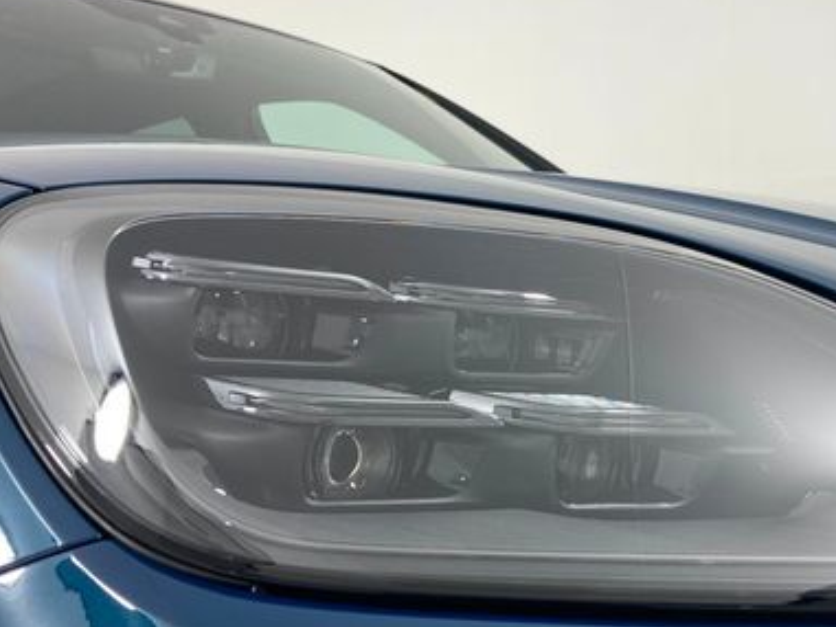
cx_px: 560
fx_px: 1135
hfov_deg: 39.9
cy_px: 357
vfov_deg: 30.9
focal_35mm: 47
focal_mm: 3.99
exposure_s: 1/149
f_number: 1.8
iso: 20
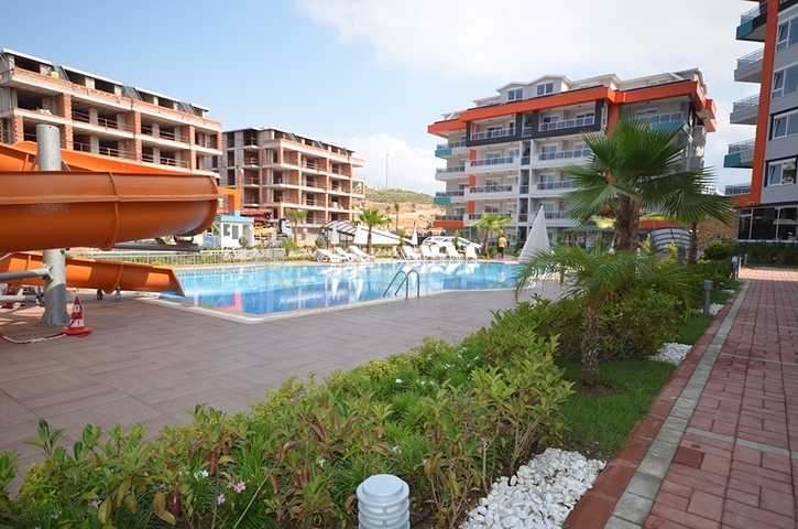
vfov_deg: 59.3
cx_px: 399
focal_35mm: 21
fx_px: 464
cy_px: 264
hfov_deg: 81.3
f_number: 5.6
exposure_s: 1/250
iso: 100
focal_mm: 14
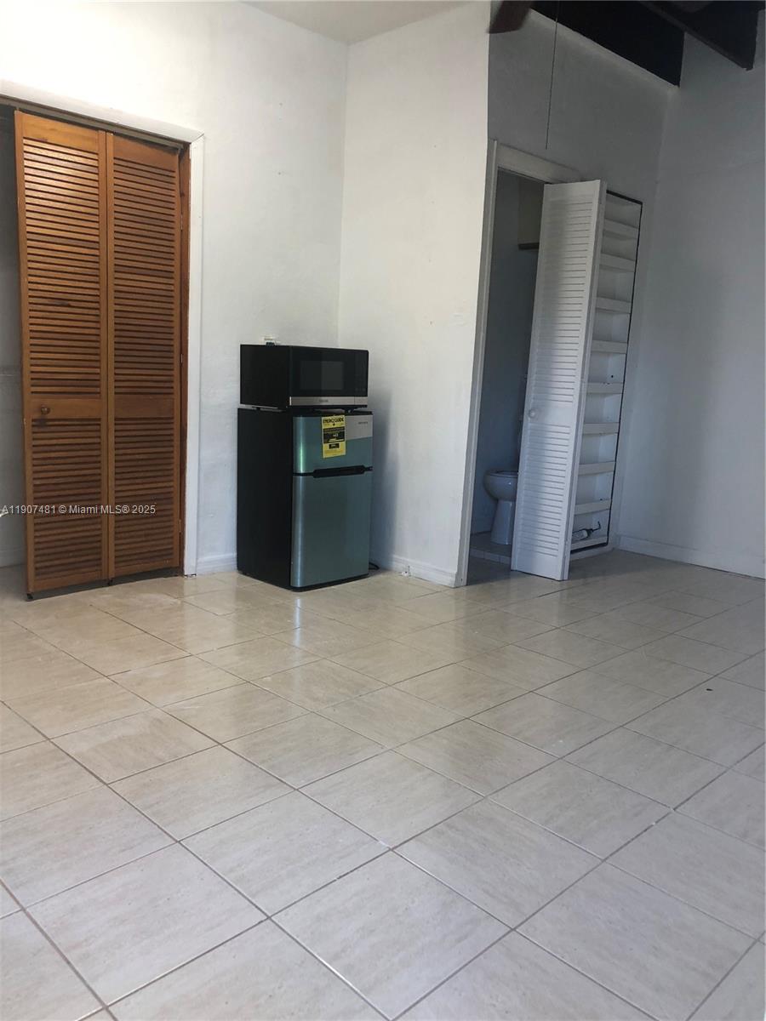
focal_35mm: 28
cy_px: 510
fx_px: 826
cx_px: 383
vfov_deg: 63.4
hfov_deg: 49.7
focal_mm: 3.99
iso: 25
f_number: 1.8
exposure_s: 1/30
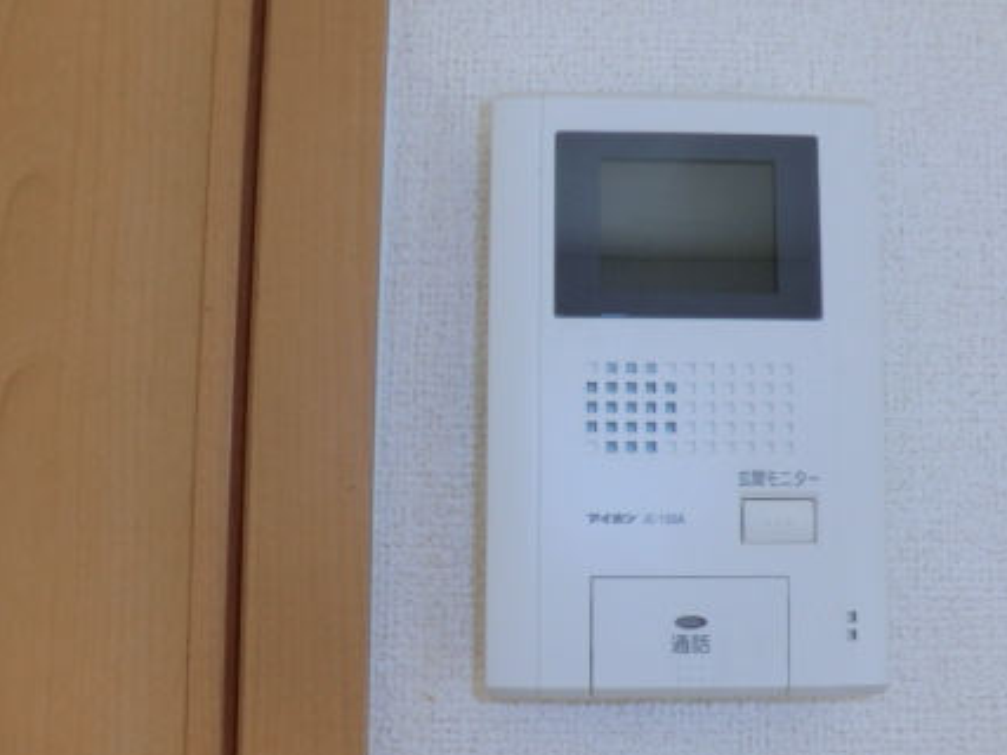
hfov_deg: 51.2
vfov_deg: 39.6
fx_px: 1047
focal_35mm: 36
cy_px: 413
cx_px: 564
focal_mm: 4.3
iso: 80
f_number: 3.2
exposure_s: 1/80
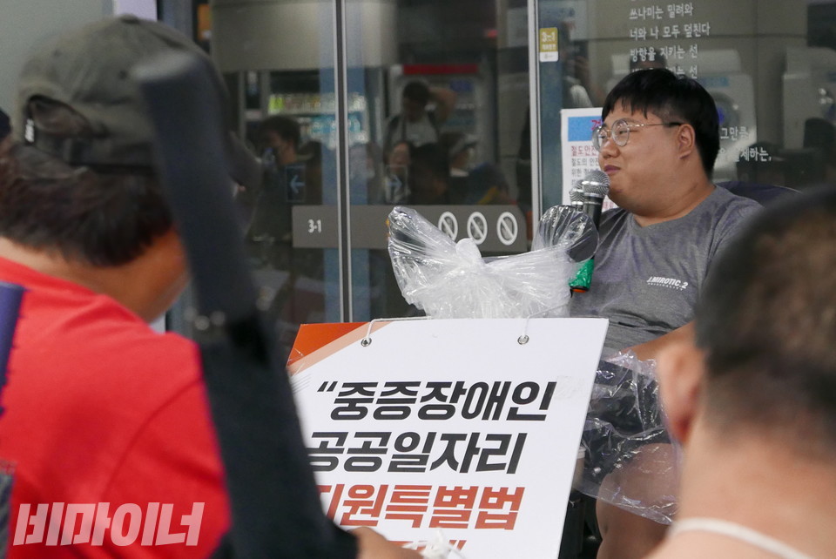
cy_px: 280
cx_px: 418
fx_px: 2812
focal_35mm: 121
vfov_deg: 11.4
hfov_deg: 16.9
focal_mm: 34
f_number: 2.8
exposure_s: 1/125
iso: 1600
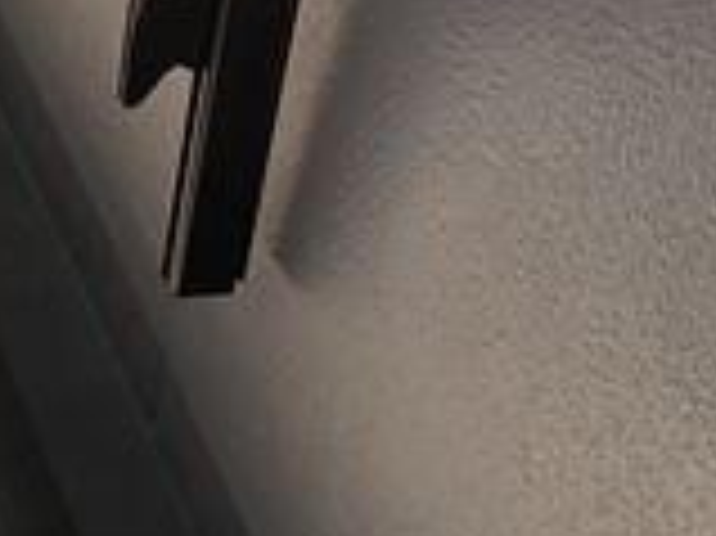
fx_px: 2336
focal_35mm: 113
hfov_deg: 15.5
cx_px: -491
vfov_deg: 13.1
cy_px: 275
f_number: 1.8
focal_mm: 3.99
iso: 20
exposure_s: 1/157
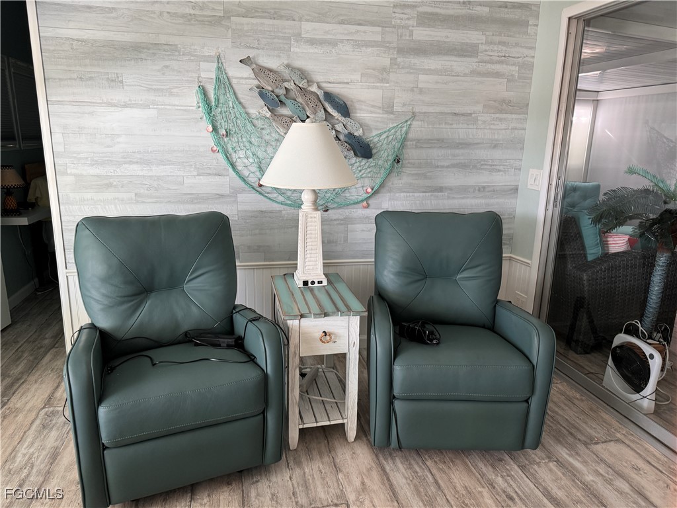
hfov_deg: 71.6
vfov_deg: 56.8
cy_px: 254
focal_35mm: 24
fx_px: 469
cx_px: 338
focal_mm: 6.76
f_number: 1.78
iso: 200
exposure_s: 1/74
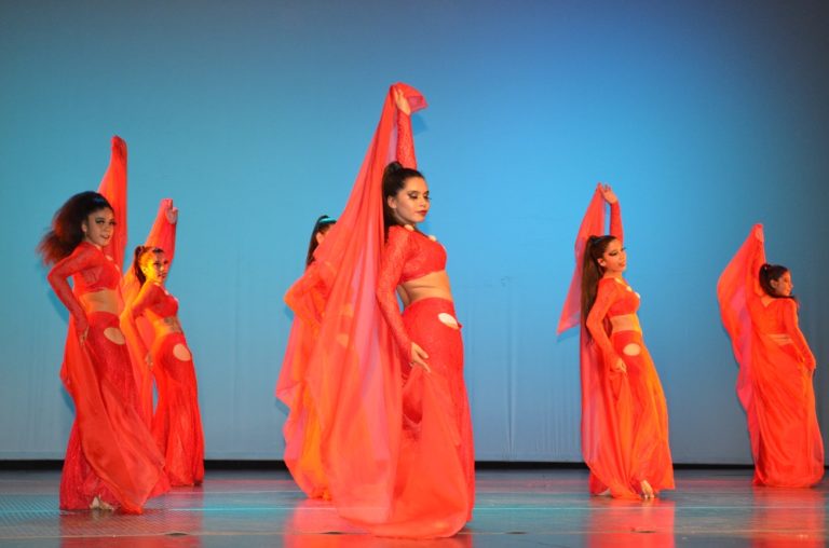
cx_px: 414
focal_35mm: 82
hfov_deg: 24.7
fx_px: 1895
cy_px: 274
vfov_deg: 16.5
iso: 2000
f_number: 5.6
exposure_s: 1/60
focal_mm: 55
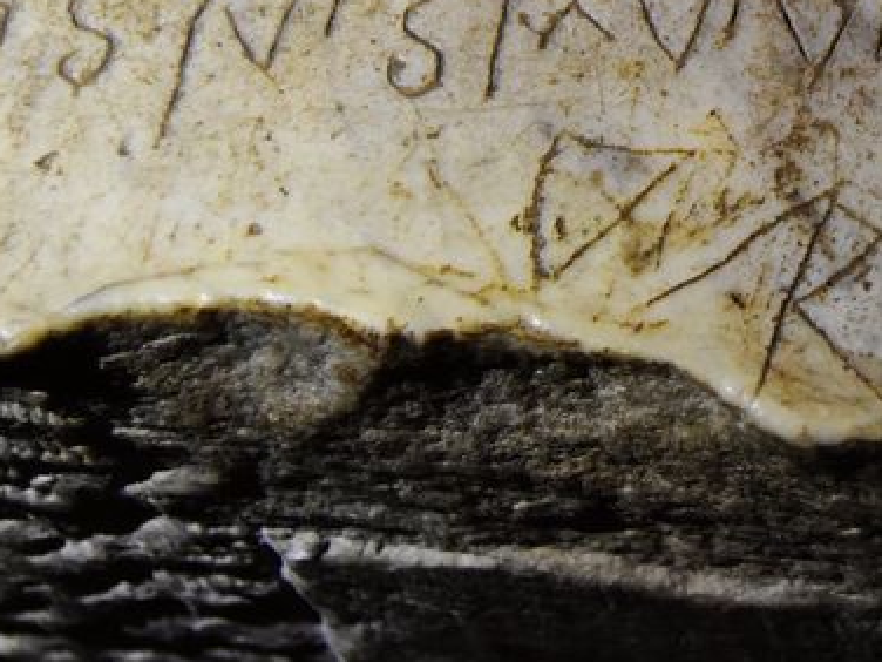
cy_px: 7
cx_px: 924
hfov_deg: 15.0
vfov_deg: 11.4
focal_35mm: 129
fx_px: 3287
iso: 1800
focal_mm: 32
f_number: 4.5
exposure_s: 1/60
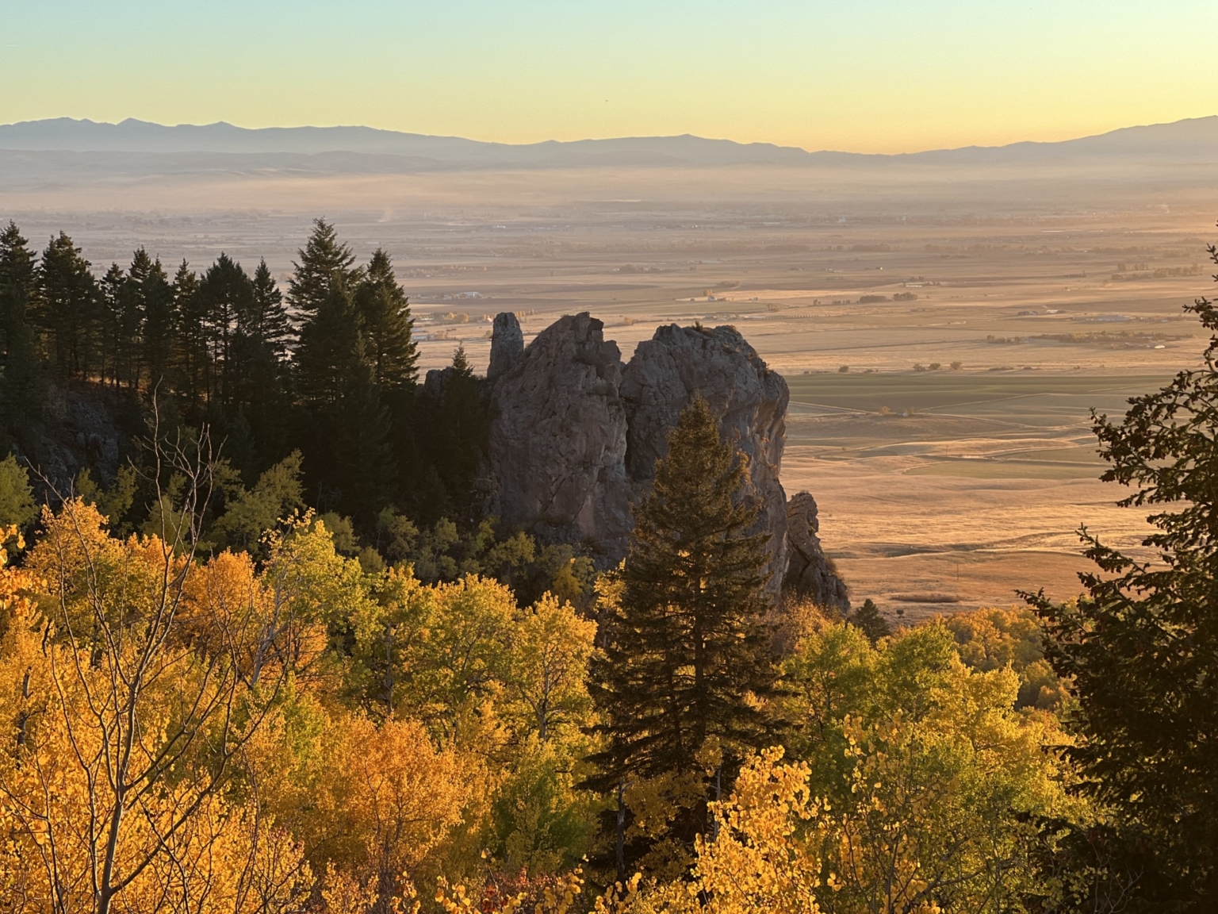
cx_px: 609
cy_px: 457
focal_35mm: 77
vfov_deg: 19.1
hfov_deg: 25.3
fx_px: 2709
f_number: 2.8
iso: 40
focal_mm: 9
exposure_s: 1/121
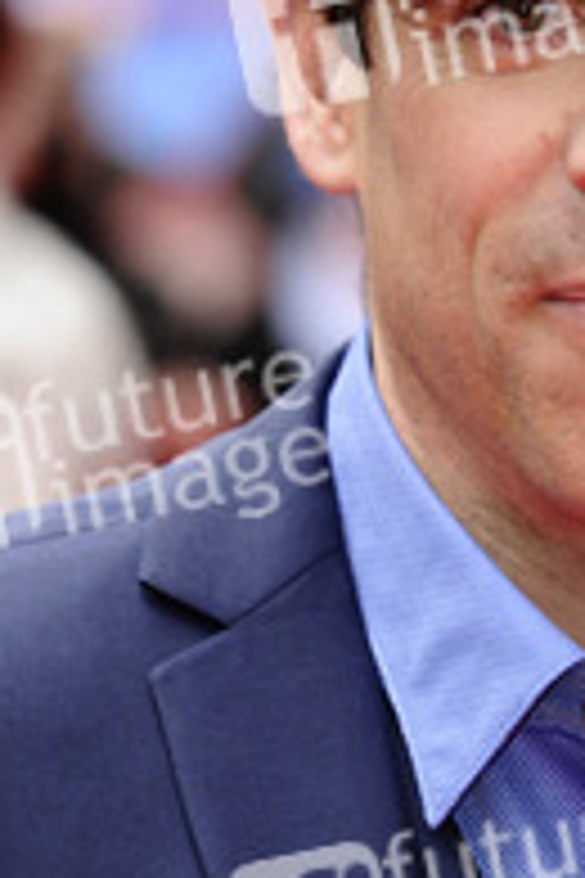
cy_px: 234
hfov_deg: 3.4
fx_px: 9749
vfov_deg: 5.2
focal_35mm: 400
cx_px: 592
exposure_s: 1/250
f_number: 5
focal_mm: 130
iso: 320
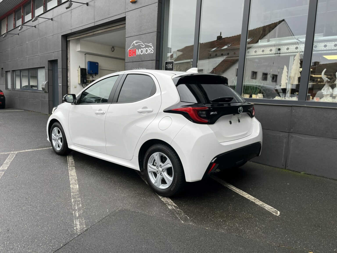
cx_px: 168
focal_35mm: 26
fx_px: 253
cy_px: 126
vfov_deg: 53.1
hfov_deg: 67.3
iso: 32
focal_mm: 5.1
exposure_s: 1/122
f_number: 1.6
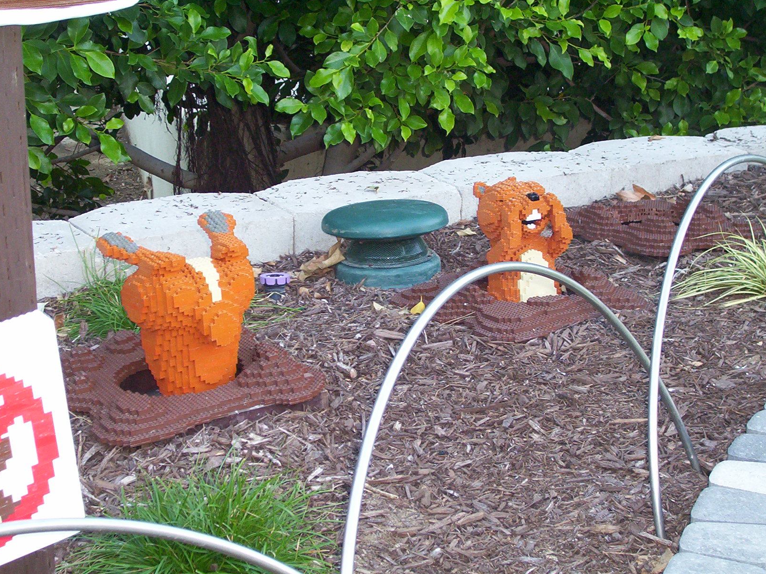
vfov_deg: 18.0
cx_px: 381
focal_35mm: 82
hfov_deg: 23.8
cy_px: 285
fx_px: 1815
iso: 140
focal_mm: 10.76
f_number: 3.62
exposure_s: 1/38.4
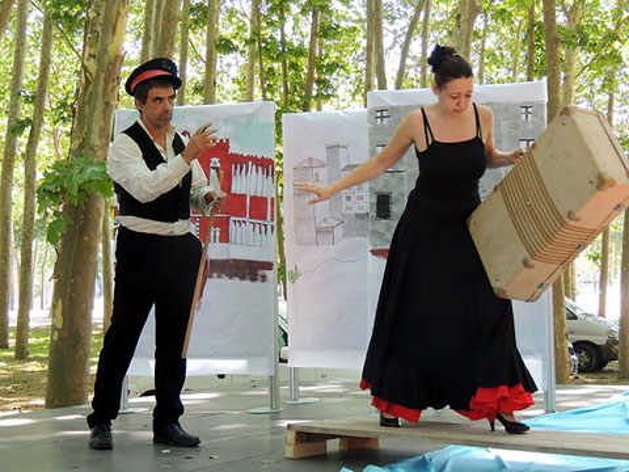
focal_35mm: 75
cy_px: 236
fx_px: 1363
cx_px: 314
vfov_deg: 19.6
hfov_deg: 26.0
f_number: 3.9
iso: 640
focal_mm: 13.3
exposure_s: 1/200
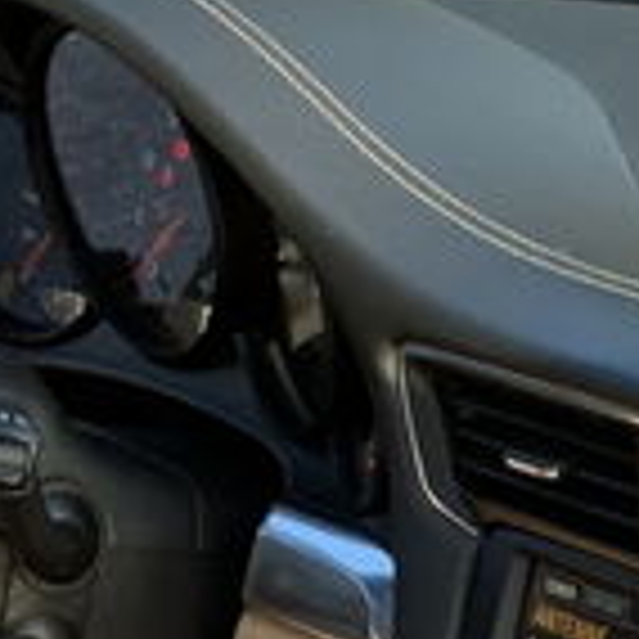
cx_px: 909
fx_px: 3467
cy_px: 1233
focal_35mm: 166
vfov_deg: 9.9
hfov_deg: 10.2
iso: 25
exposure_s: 1/122
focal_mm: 4.25
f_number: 1.8
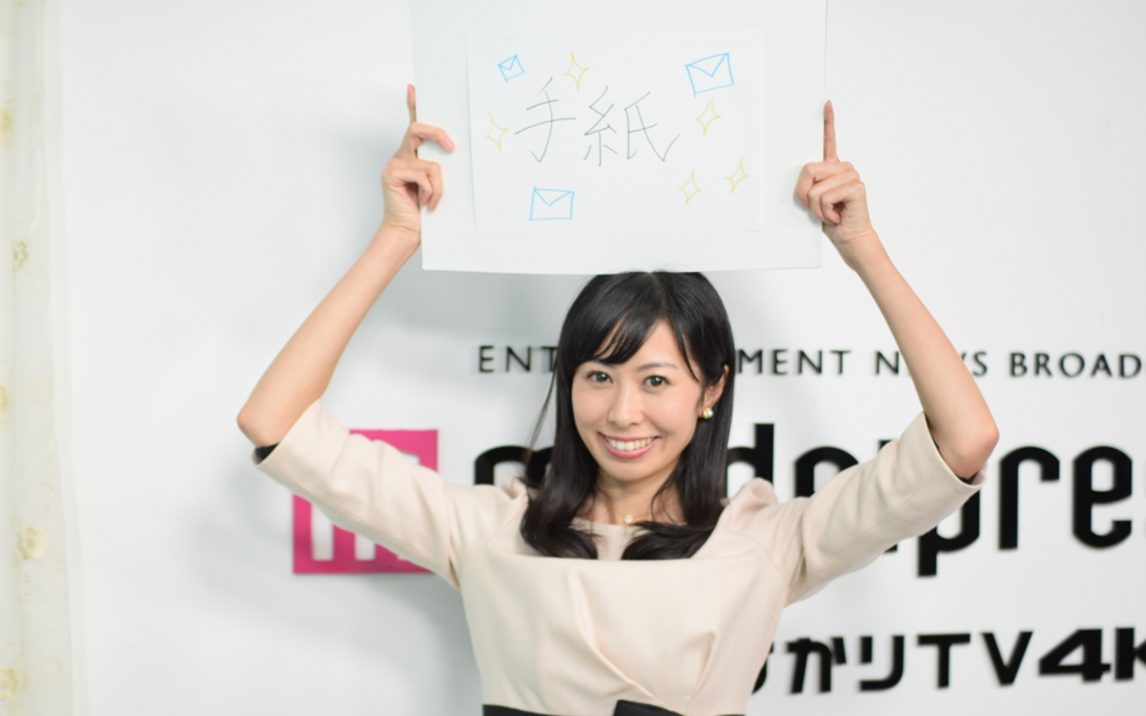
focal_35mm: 50
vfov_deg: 25.8
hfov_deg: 40.3
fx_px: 1561
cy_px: 351
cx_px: 612
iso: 100
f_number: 1.8
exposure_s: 1/200
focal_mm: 30
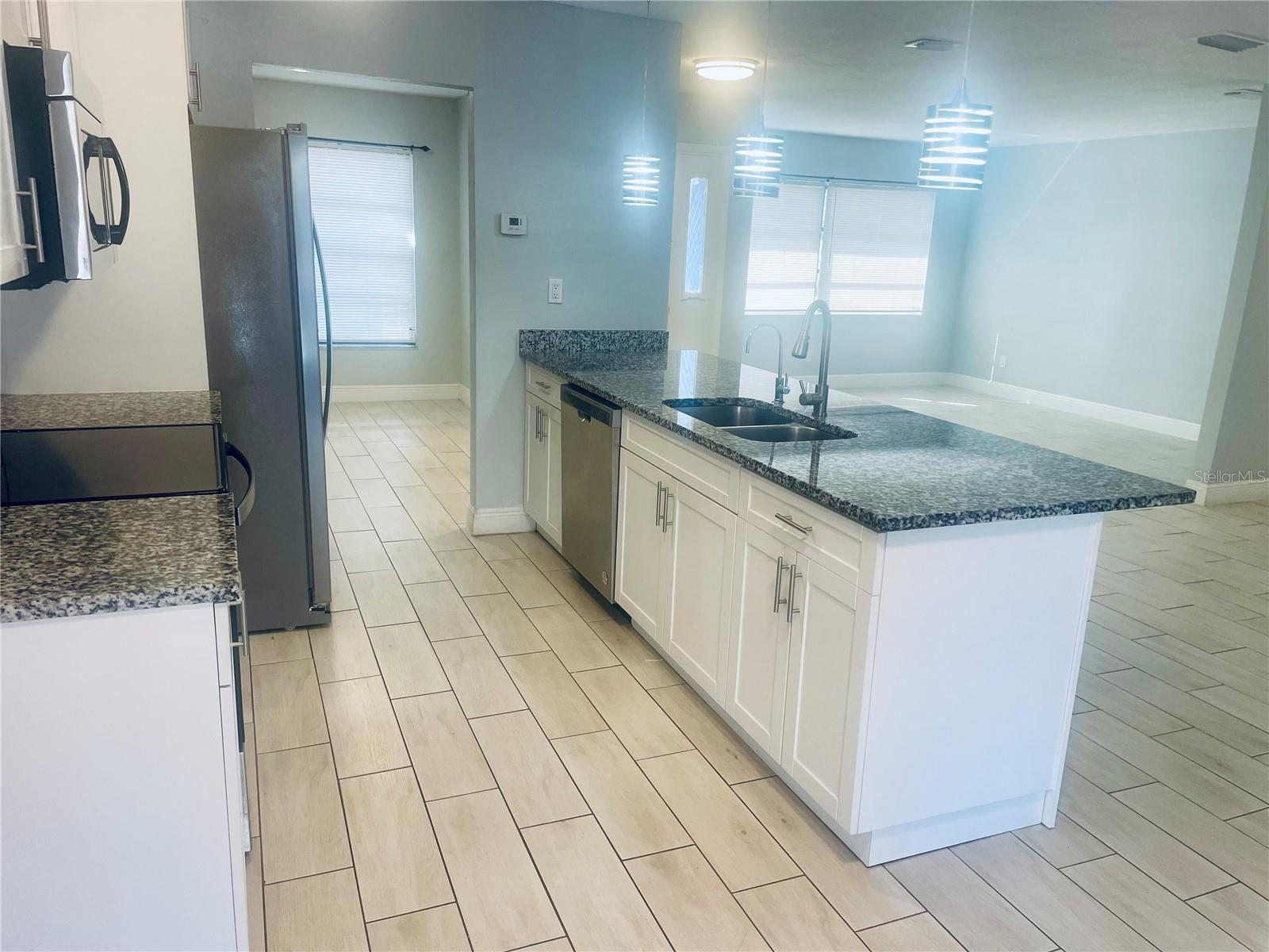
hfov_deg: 67.3
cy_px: 476
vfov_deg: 53.1
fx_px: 953
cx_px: 634
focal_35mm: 26
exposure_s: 1/120
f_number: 1.6
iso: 80
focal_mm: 4.2
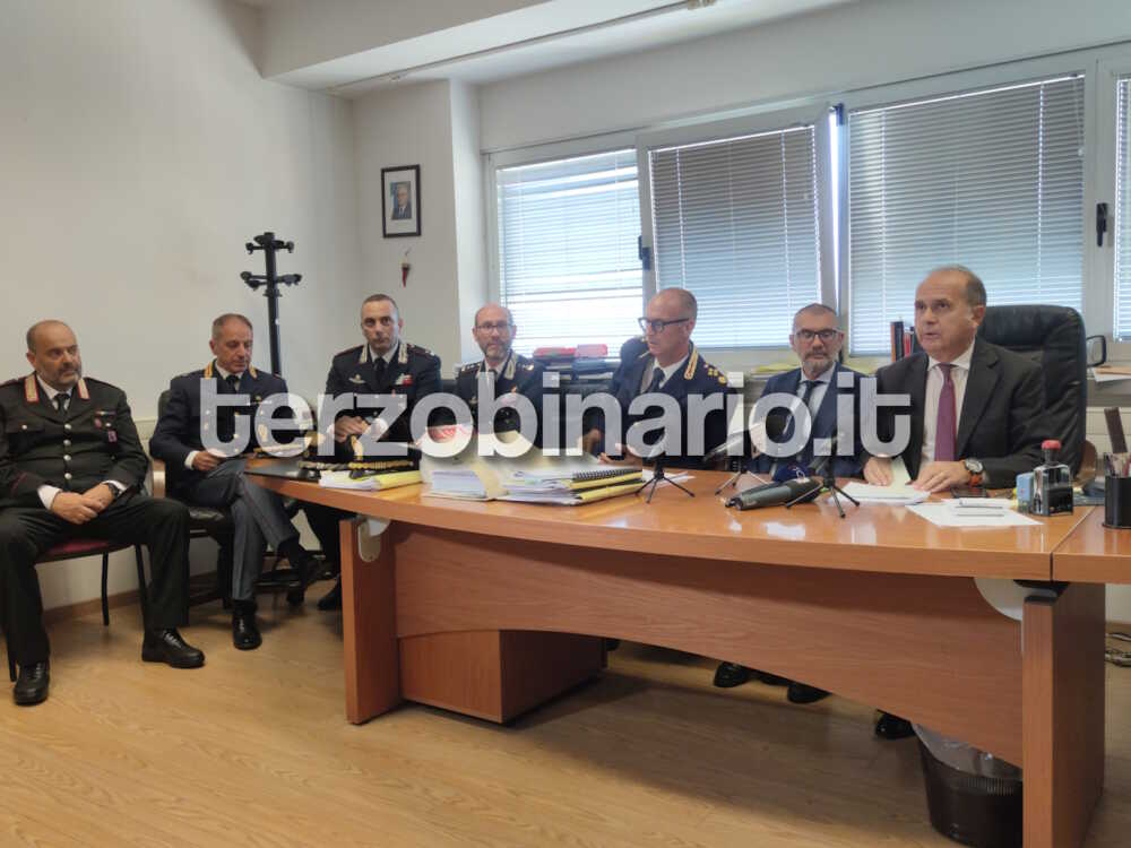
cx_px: 566
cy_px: 424
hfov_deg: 71.6
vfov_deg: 56.8
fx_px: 784
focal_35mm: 24
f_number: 1.69
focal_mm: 6.72
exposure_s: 1/50
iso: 95
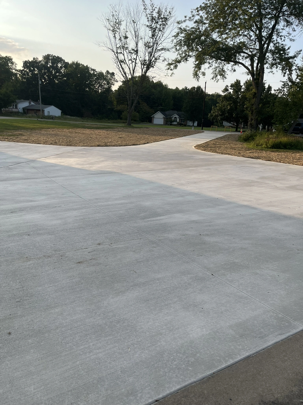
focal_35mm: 26
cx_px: 152
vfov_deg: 67.3
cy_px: 202
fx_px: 303
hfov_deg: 53.1
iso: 50
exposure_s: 1/1748
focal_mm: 5.1
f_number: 1.6
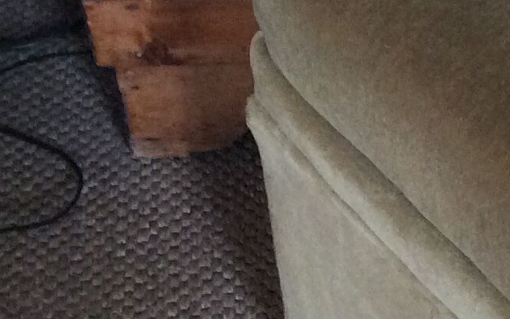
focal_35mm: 133
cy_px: 192
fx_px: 1849
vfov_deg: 9.9
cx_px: 603
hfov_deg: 15.2
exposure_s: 1/25
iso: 160
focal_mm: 3.3
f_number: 2.4
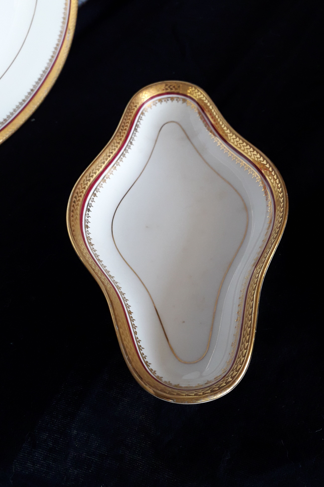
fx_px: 405
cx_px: 184
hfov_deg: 43.5
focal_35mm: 30
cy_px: 240
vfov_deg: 61.9
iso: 125
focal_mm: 3.6
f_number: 1.9
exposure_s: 1/50
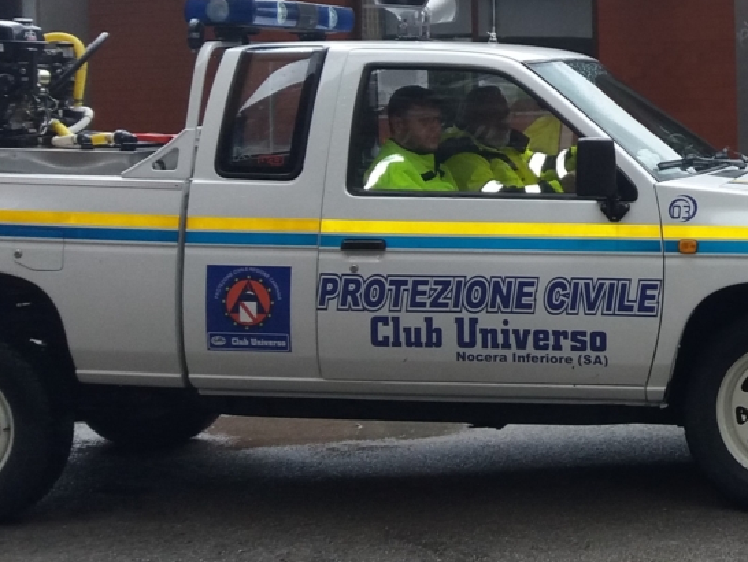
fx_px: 1297
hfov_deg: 31.4
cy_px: -19
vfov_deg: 23.3
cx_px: 586
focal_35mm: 60
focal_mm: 3.7
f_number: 1.9
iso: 64
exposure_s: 1/35
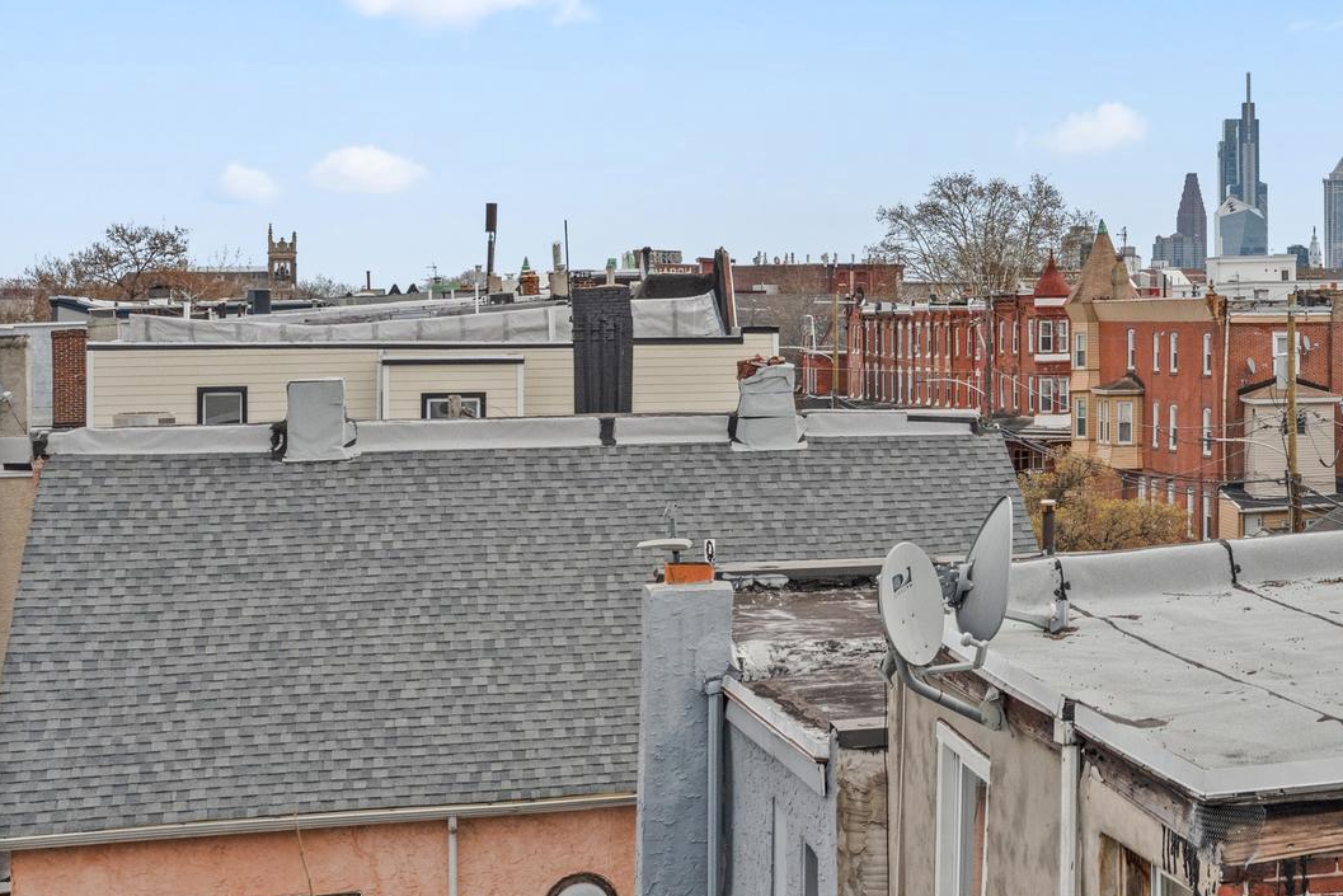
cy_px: 247
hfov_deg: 30.4
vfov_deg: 21.8
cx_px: 1295
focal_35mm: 62
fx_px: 2313
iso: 640
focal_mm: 32
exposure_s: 1/500
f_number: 11
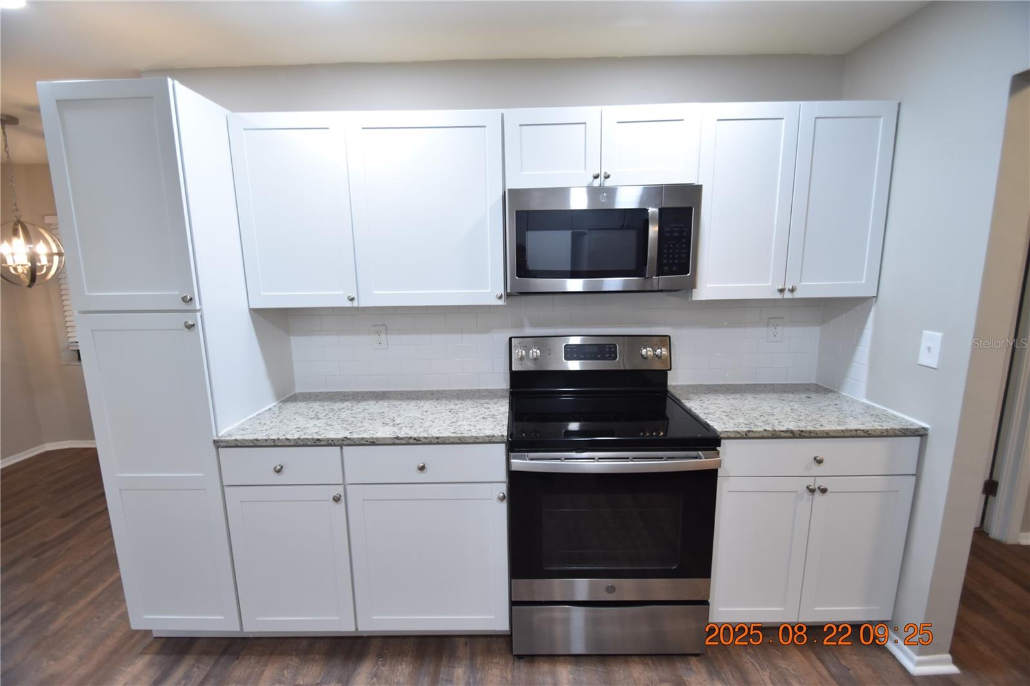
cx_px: 515
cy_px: 343
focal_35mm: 15
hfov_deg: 100.4
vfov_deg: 77.3
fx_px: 429
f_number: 3.5
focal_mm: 10
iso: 800
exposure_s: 1/60
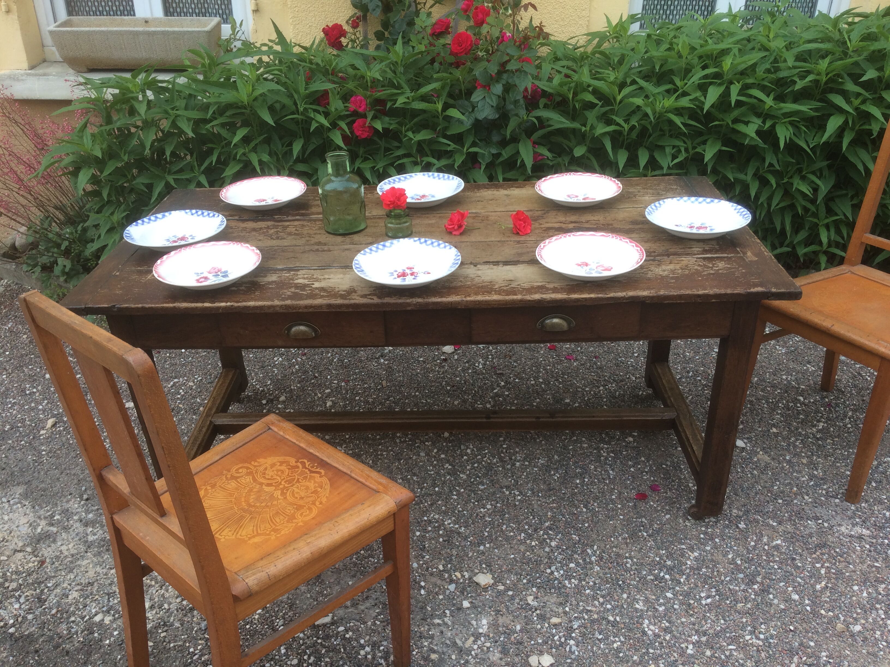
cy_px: 334
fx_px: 746
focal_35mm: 29
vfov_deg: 48.2
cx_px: 445
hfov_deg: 61.7
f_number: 2.2
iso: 32
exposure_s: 1/152
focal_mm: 4.15
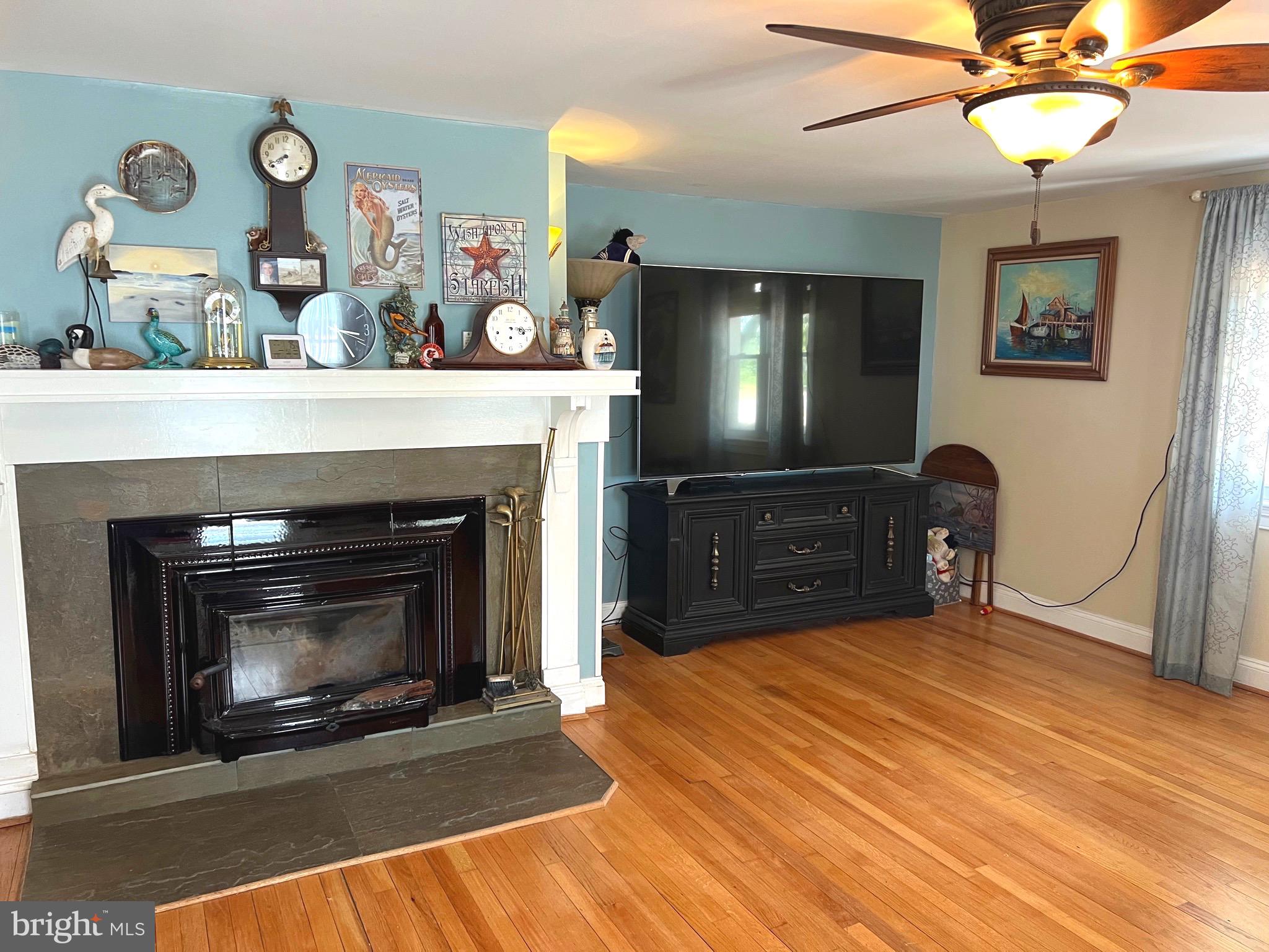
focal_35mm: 26
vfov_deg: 53.1
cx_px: 634
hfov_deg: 67.3
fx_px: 953
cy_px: 476
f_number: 1.5
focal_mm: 5.7
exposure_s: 1/60
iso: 200
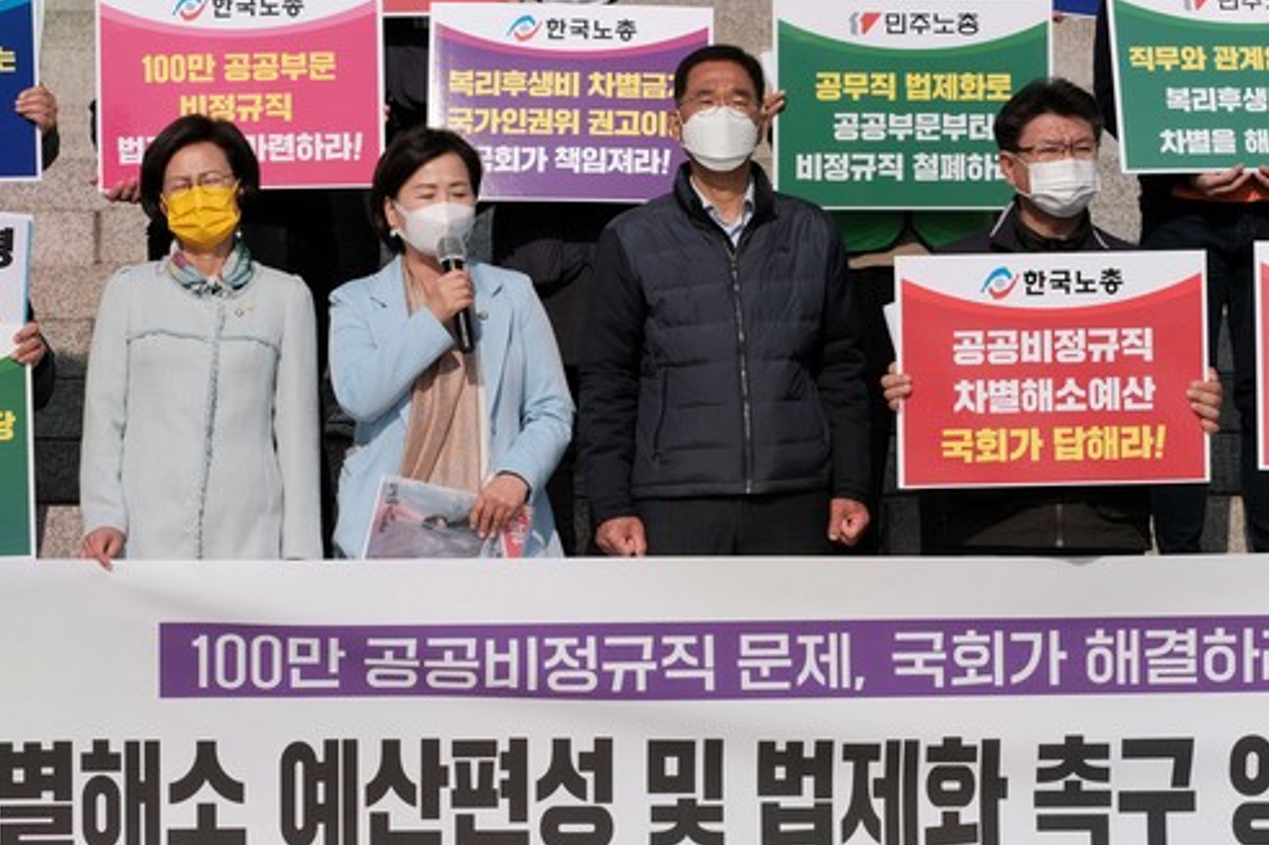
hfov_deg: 12.5
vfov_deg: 8.3
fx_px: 5814
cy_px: 349
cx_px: 669
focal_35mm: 165
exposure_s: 1/2200
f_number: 5.6
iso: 400
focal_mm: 90
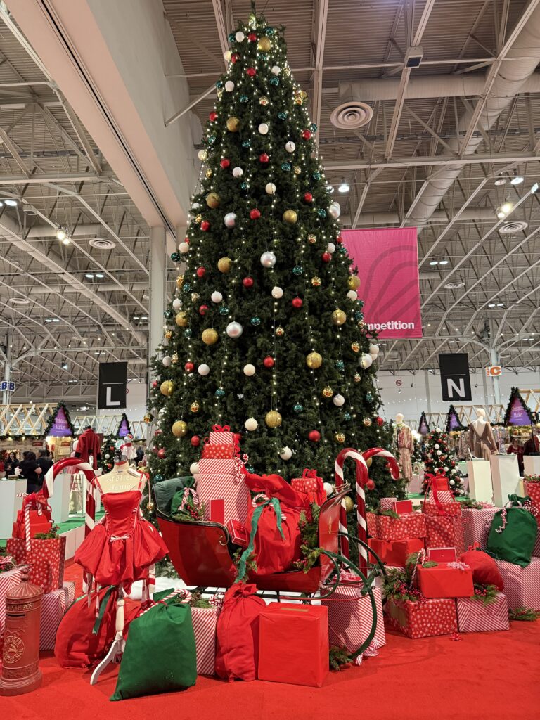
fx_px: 499
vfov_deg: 71.6
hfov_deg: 56.8
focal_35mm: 24
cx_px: 270
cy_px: 360
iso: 400
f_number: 1.78
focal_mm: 6.76
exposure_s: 1/60
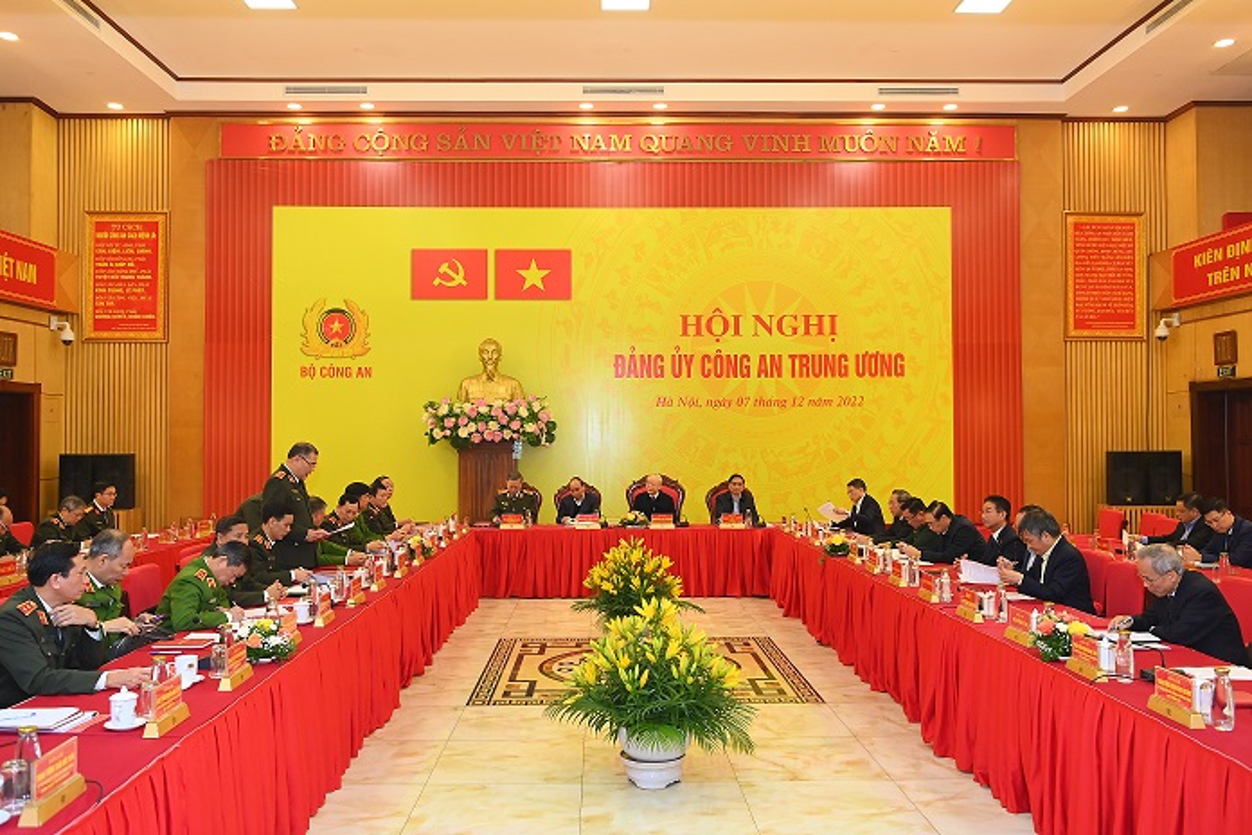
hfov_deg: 58.7
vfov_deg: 41.1
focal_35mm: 32
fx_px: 1113
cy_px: 418
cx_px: 626
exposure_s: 1/125
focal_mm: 32
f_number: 4
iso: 2000
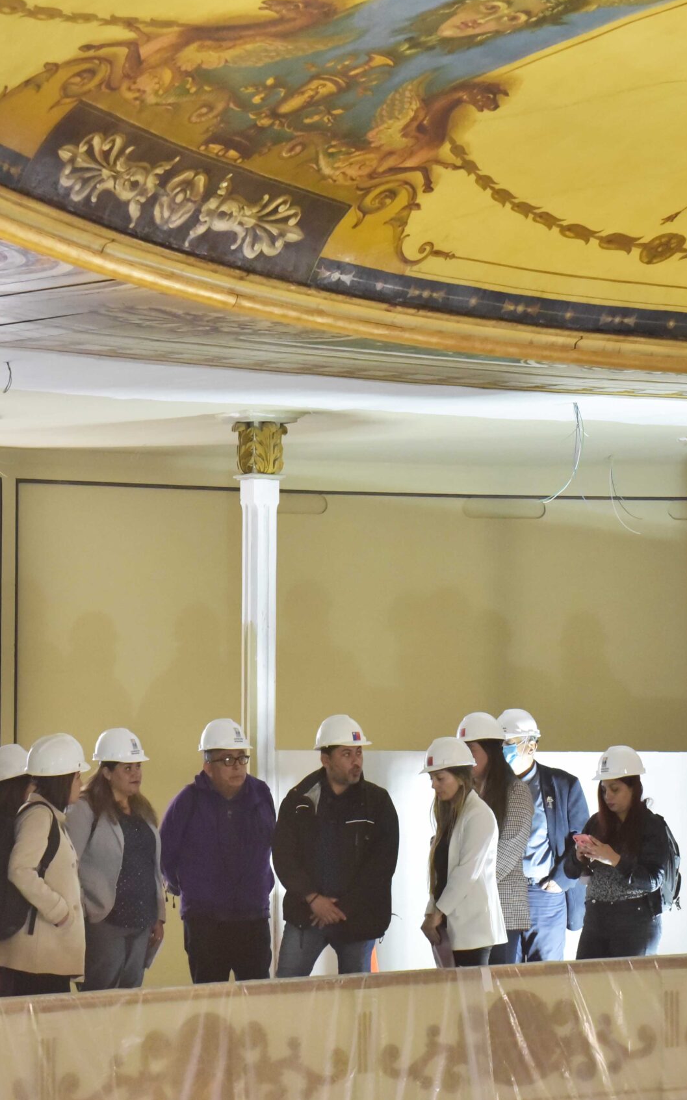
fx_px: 3236
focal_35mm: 108
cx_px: 405
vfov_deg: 19.3
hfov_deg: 12.1
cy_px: 546
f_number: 5.6
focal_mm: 70
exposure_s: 1/160
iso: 5000
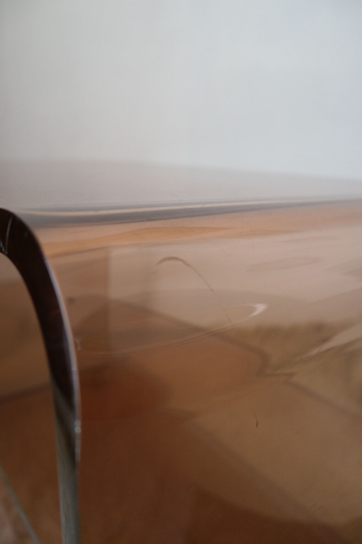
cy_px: 272
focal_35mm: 30
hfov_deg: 43.6
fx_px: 452
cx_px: 181
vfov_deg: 61.9
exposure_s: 1/40
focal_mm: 20
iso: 200
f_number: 3.5
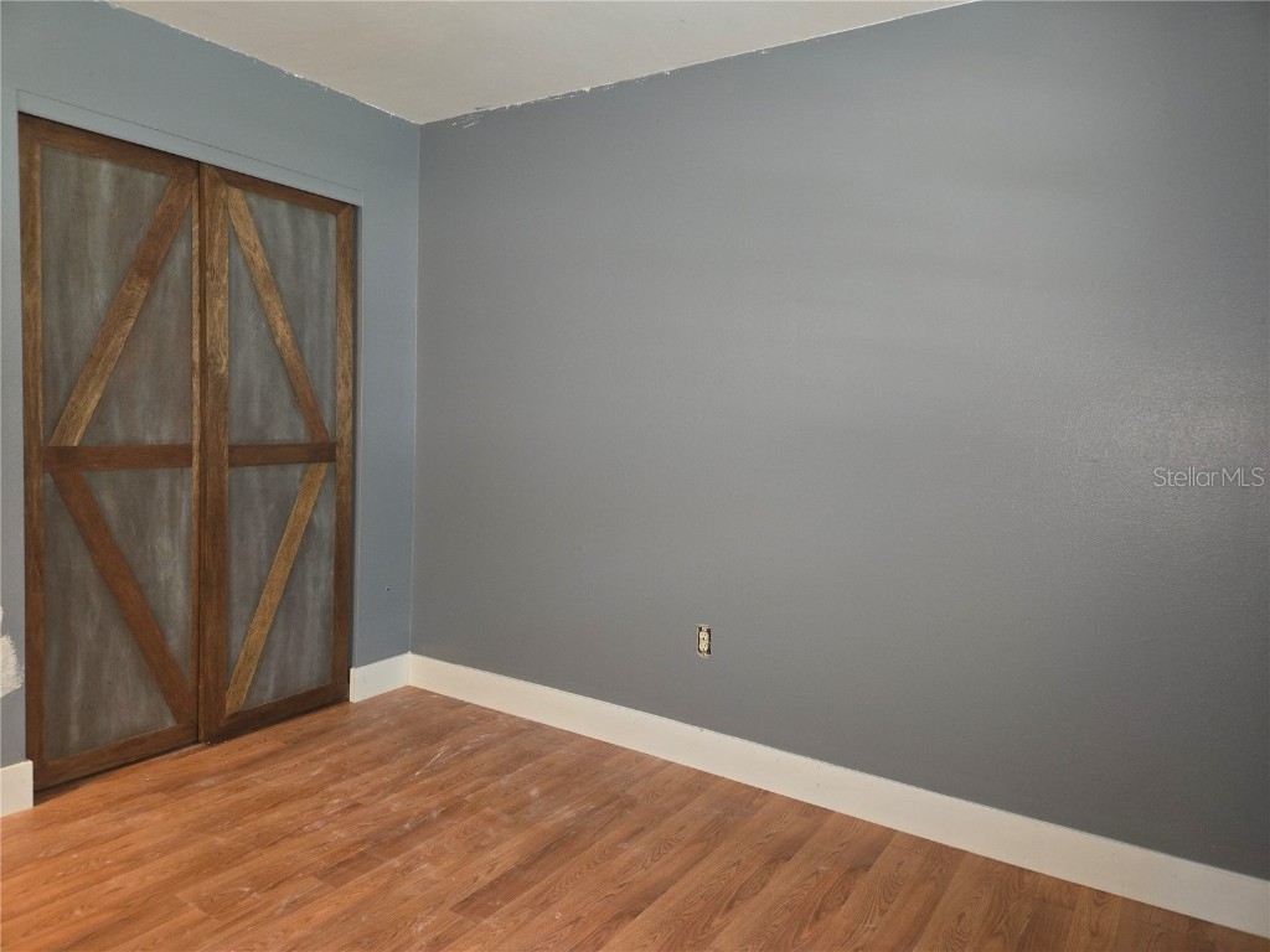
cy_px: 476
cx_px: 635
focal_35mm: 23
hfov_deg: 73.9
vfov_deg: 58.9
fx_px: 844
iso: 160
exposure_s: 1/12
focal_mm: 5.4
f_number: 1.8
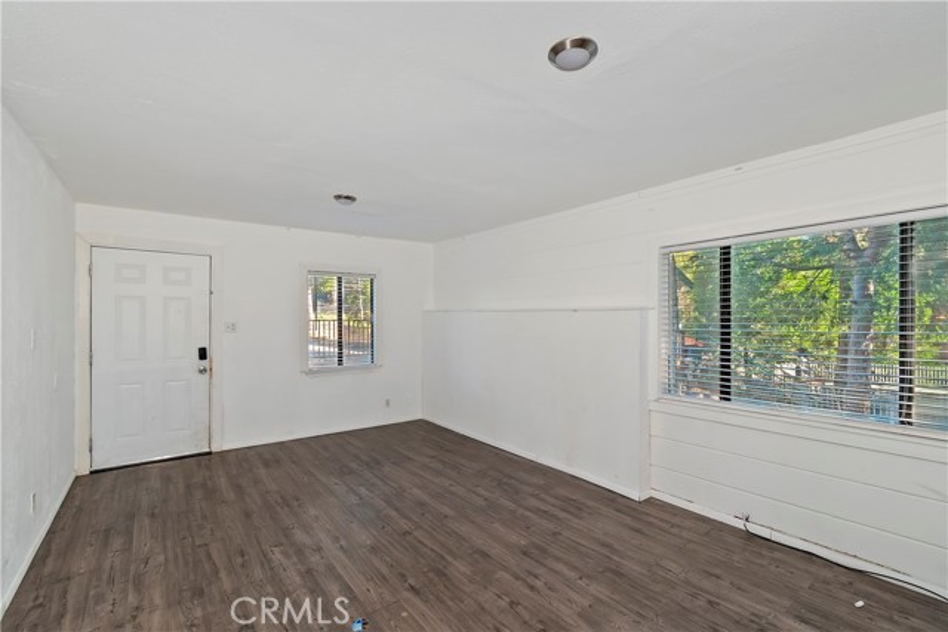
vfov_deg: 77.4
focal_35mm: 15
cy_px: 316
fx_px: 395
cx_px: 474
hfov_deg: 100.4
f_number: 8
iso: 400
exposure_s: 1/30
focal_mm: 10
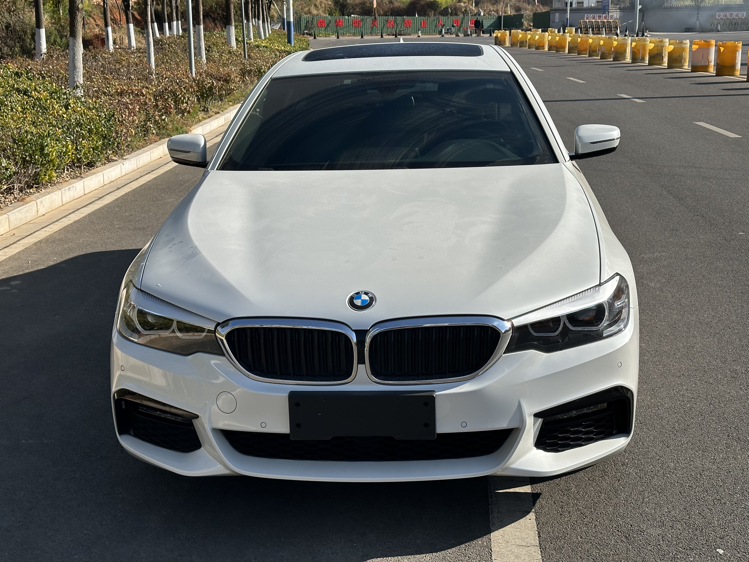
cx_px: 374
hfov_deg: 39.7
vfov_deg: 30.3
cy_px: 281
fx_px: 1039
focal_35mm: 48
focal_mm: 6.86
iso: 64
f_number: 1.78
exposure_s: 1/5263
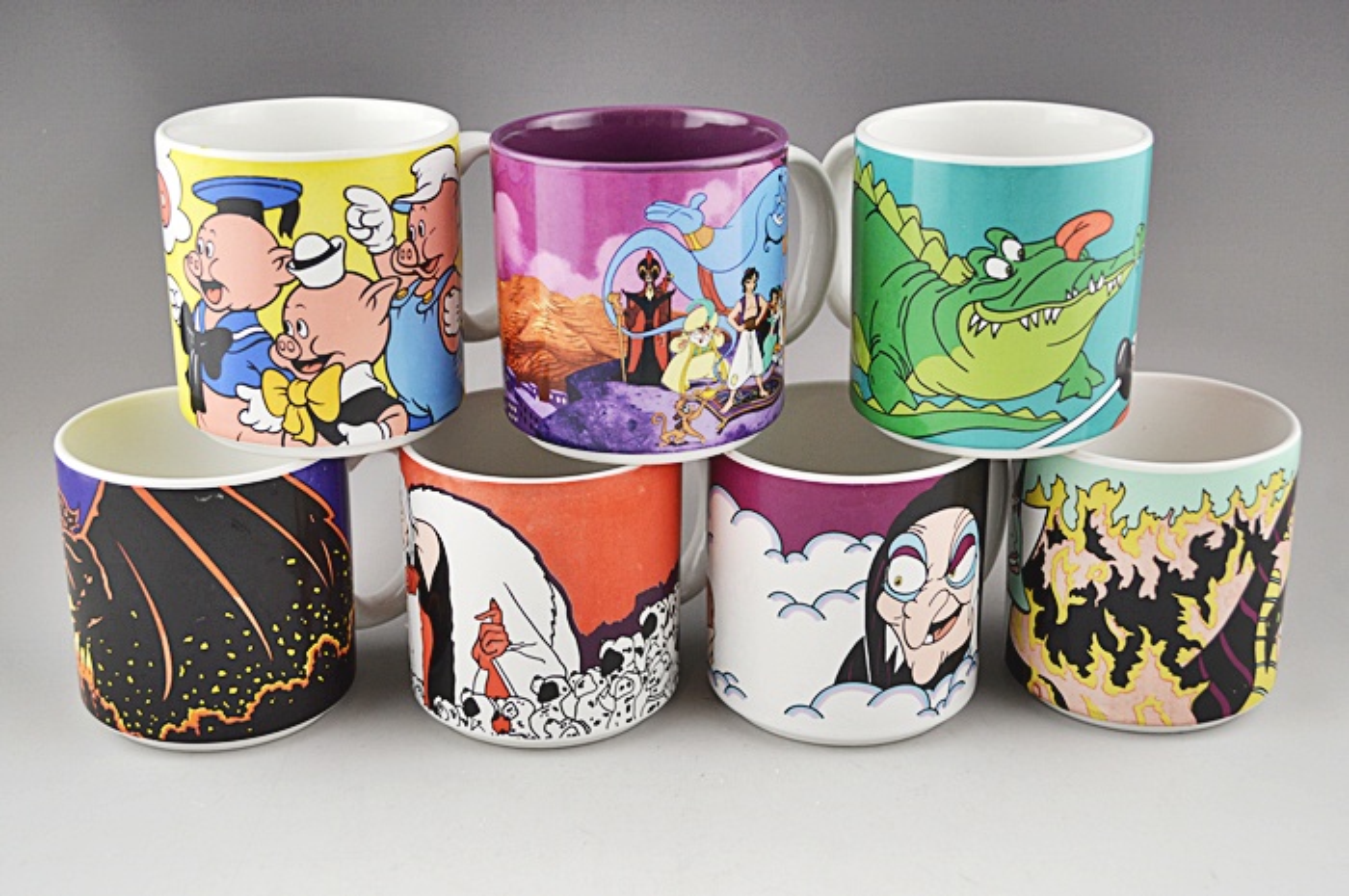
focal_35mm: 48
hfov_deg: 41.2
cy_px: 448
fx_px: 1797
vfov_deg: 28.0
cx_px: 674
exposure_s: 1/100
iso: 400
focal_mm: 32
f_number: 4.8
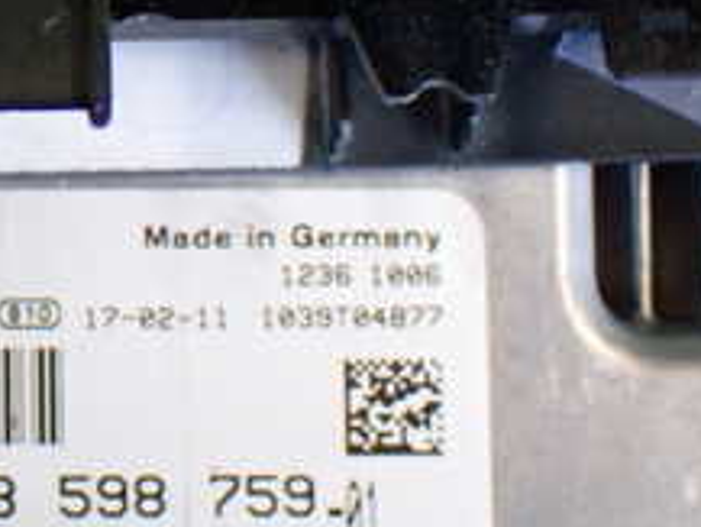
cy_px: 45
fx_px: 2796
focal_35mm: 138
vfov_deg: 10.7
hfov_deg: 13.7
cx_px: -252
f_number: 3.2
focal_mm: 9.01
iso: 800
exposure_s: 1/60
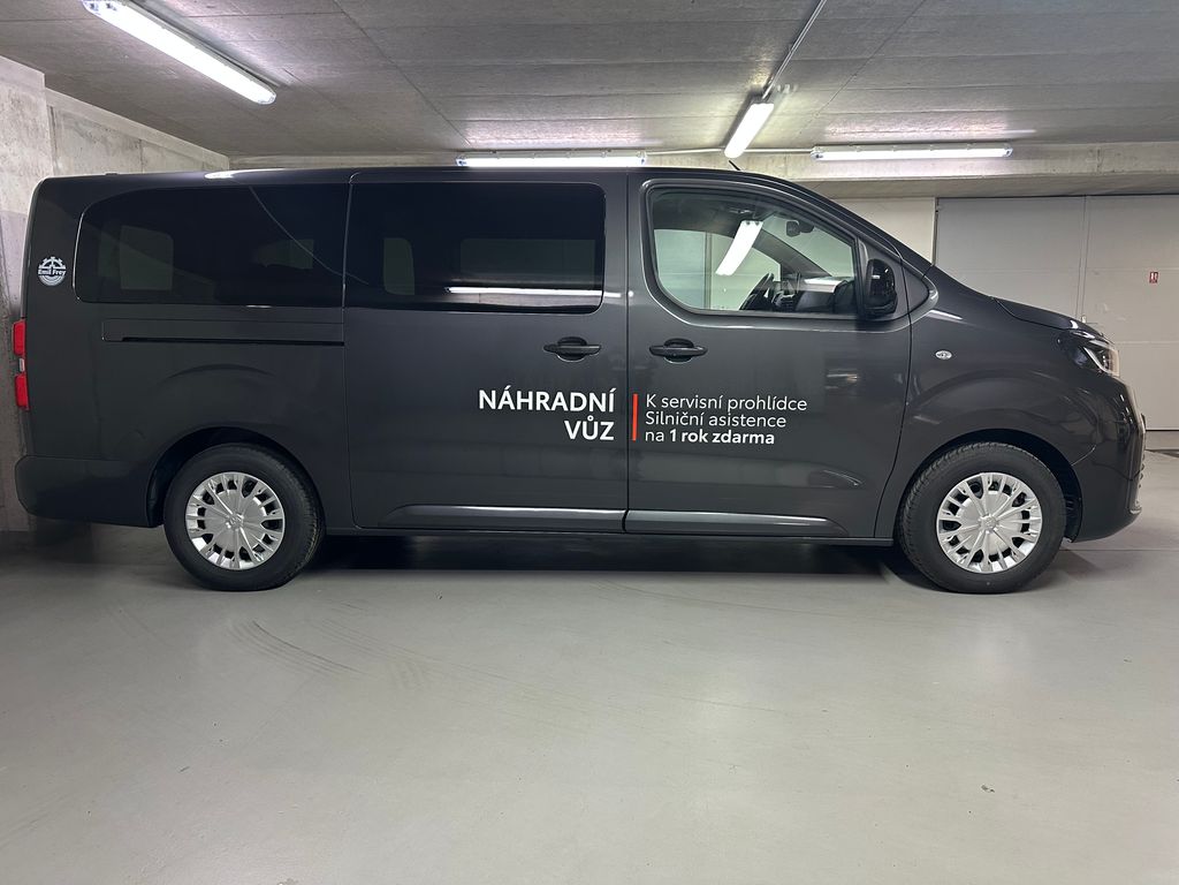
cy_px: 442
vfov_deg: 56.8
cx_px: 590
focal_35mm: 24
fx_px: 817
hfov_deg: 71.6
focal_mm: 6.86
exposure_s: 1/50
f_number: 1.78
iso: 320
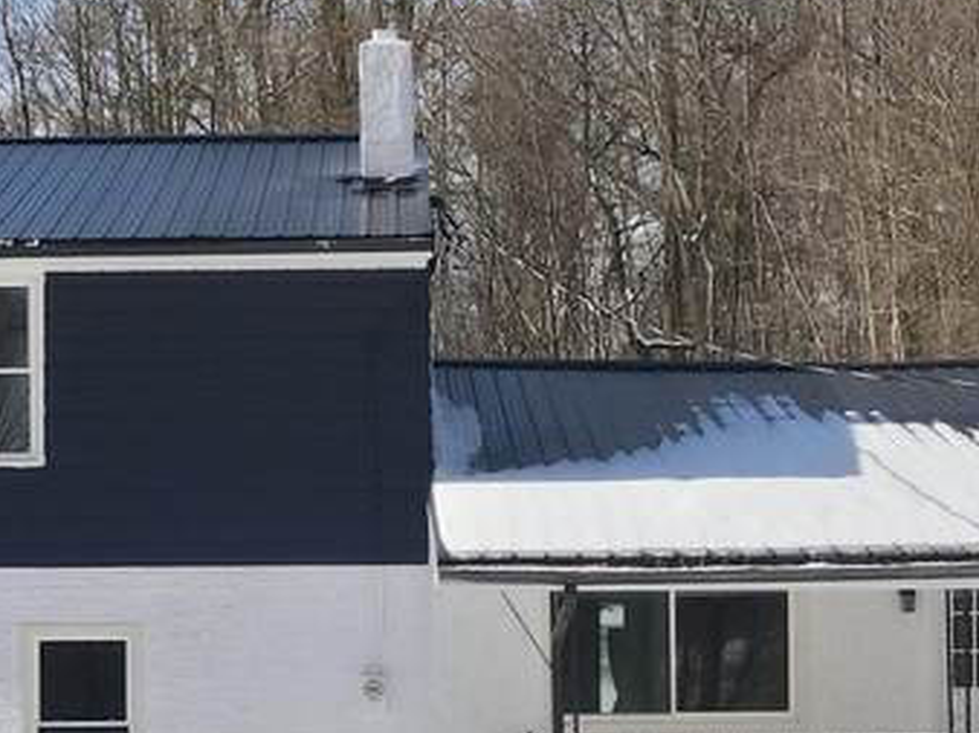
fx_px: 2572
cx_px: 429
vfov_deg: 16.0
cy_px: 655
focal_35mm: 91
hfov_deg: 21.5
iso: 110
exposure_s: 1/1250
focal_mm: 4.5
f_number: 2.8
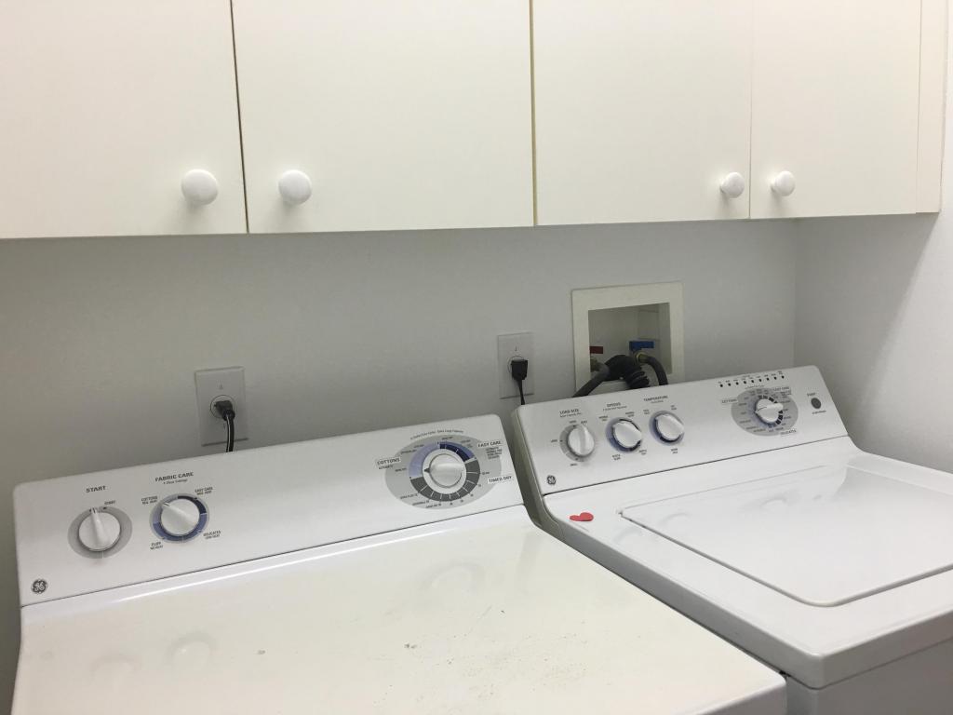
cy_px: 358
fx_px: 798
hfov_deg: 61.7
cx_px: 476
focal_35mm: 29
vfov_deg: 48.2
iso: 32
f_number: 2.2
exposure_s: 1/30
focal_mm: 4.15
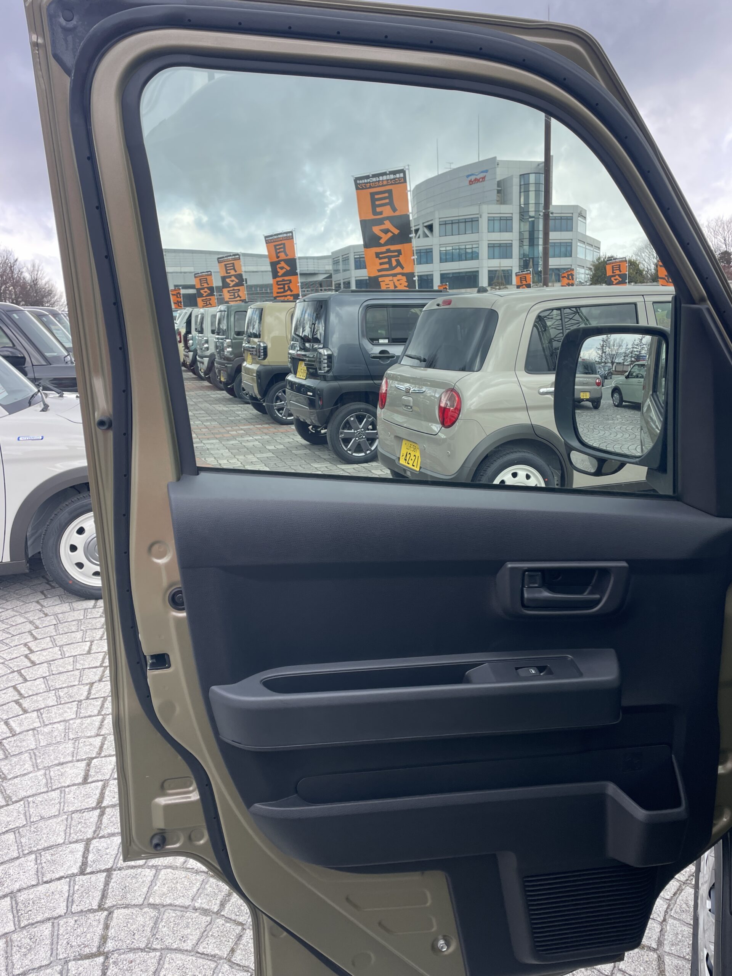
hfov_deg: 53.1
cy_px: 488
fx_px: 733
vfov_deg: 67.3
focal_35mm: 26
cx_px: 366
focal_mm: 4.2
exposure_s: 1/543
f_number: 1.6
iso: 32
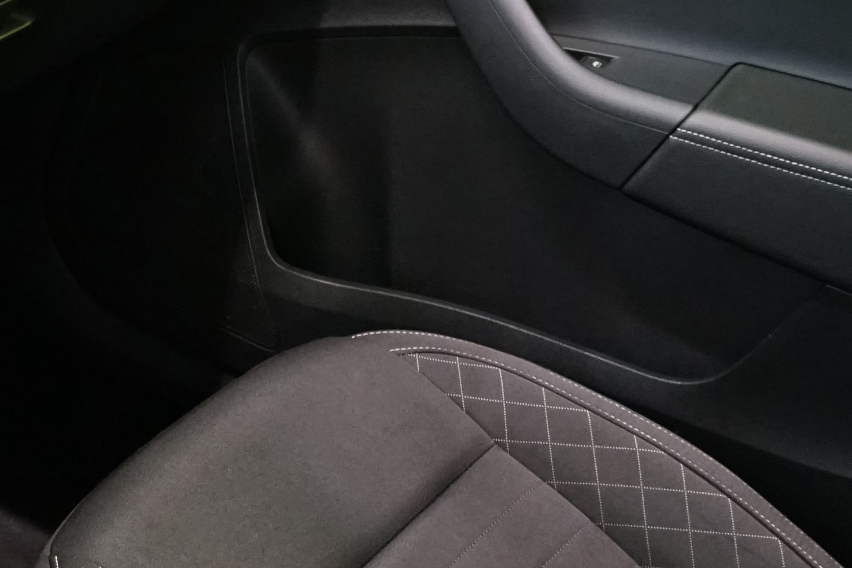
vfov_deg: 14.5
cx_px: -190
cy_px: 527
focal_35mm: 93
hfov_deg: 20.4
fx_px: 2201
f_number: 5.6
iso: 3200
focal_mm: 30
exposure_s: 1/20
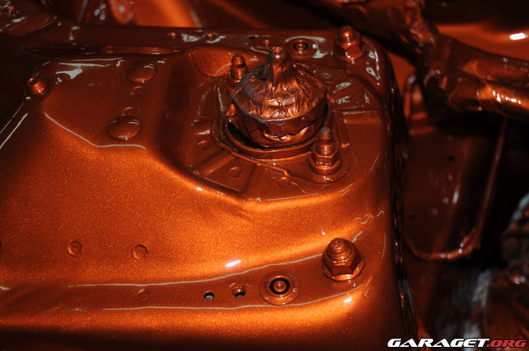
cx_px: 264
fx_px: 969
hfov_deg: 30.5
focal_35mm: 66
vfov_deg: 20.6
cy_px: 176
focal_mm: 44
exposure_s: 1/60
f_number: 4.2
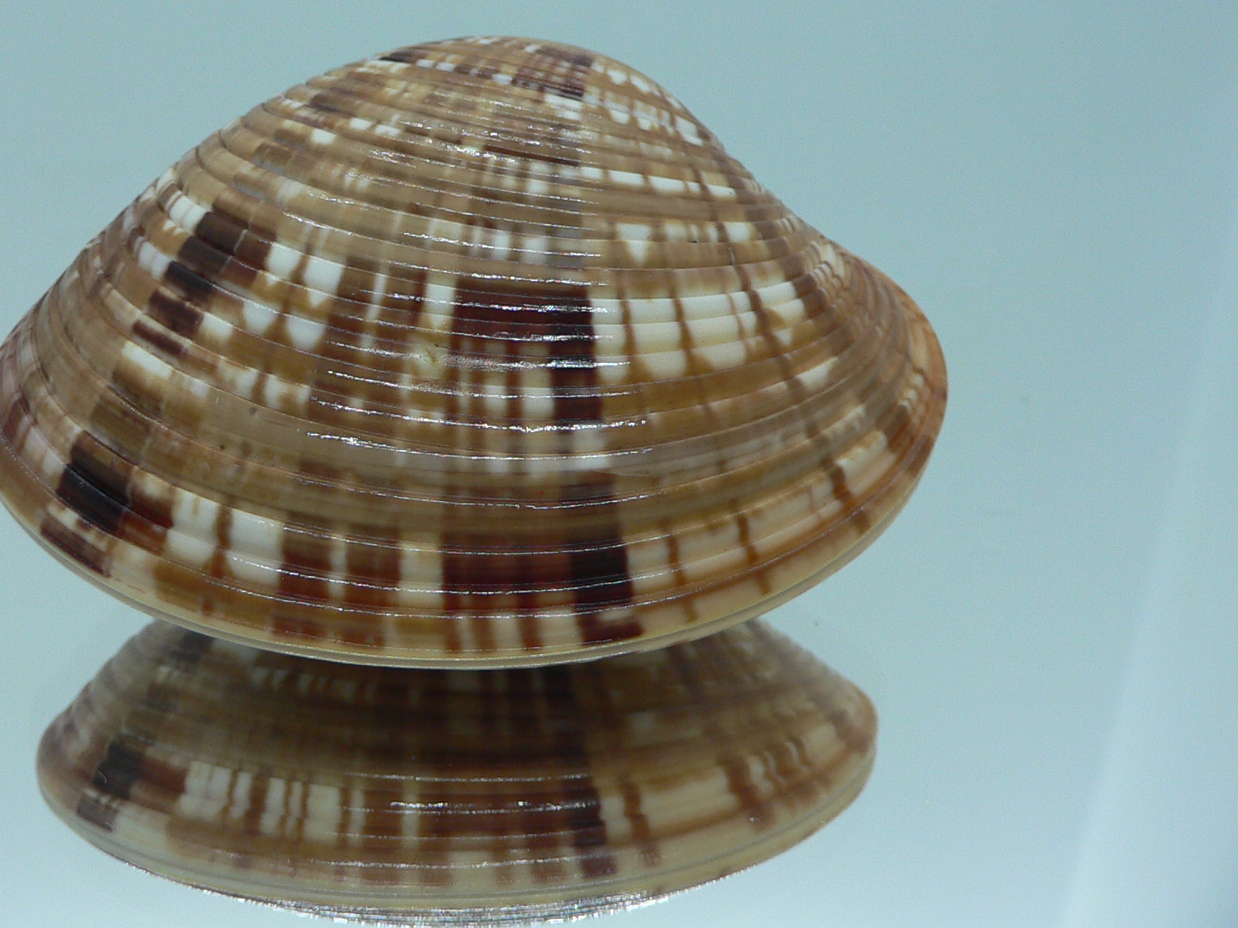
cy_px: 373
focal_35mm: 46
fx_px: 1645
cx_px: 451
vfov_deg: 31.4
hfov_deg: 40.9
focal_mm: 4.6
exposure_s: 1/60
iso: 80
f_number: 2.8
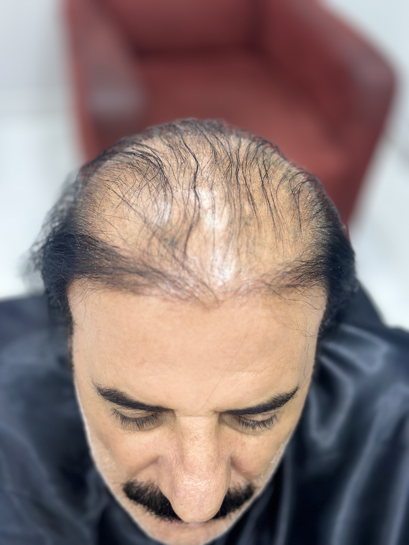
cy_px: 272
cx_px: 204
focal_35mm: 48
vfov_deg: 39.7
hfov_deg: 30.3
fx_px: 756
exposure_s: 1/50
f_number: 1.78
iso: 250
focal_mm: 6.86
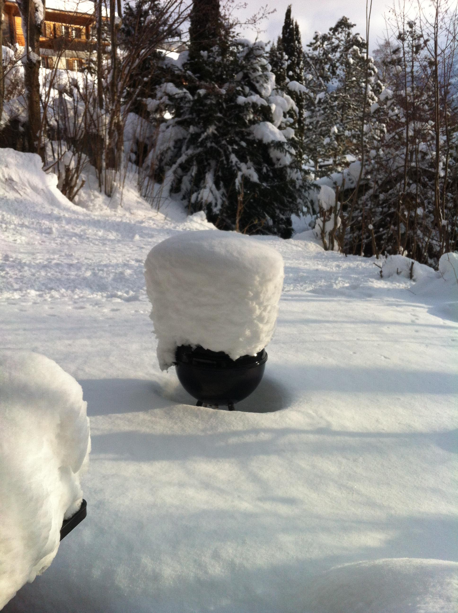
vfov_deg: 52.7
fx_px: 619
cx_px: 229
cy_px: 306
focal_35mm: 35
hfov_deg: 40.6
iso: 80
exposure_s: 1/1160
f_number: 2.8
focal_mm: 3.85
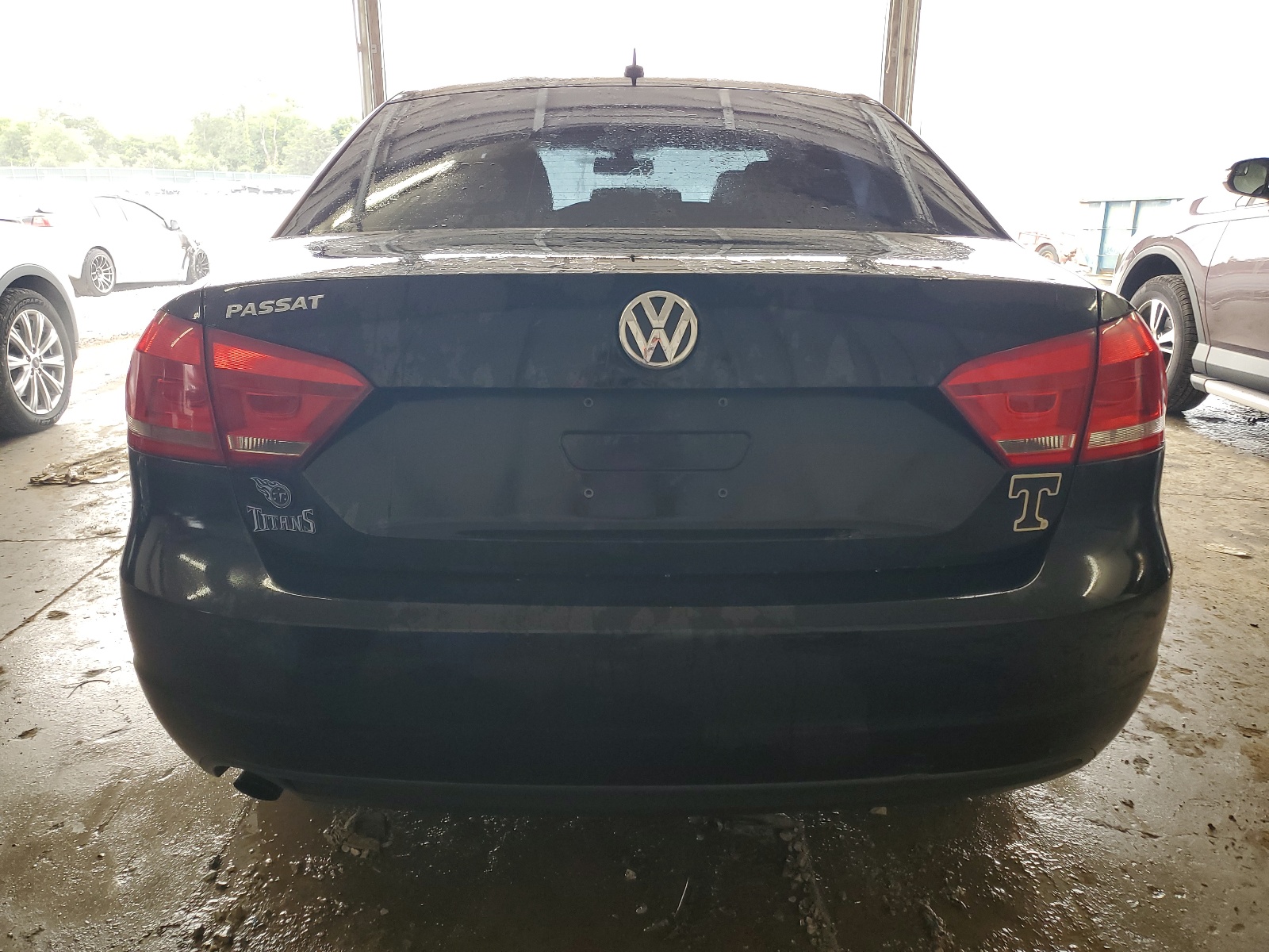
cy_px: 476
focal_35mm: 26
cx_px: 634
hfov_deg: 67.3
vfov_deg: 53.1
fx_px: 953
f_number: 1.5
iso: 65
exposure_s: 1/120
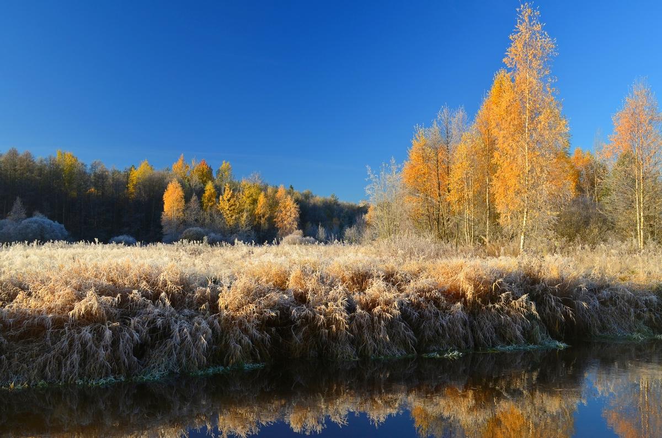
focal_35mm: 36
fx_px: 661
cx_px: 331
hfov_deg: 53.2
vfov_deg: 36.7
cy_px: 219
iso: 100
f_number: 8
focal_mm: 24
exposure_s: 1/50
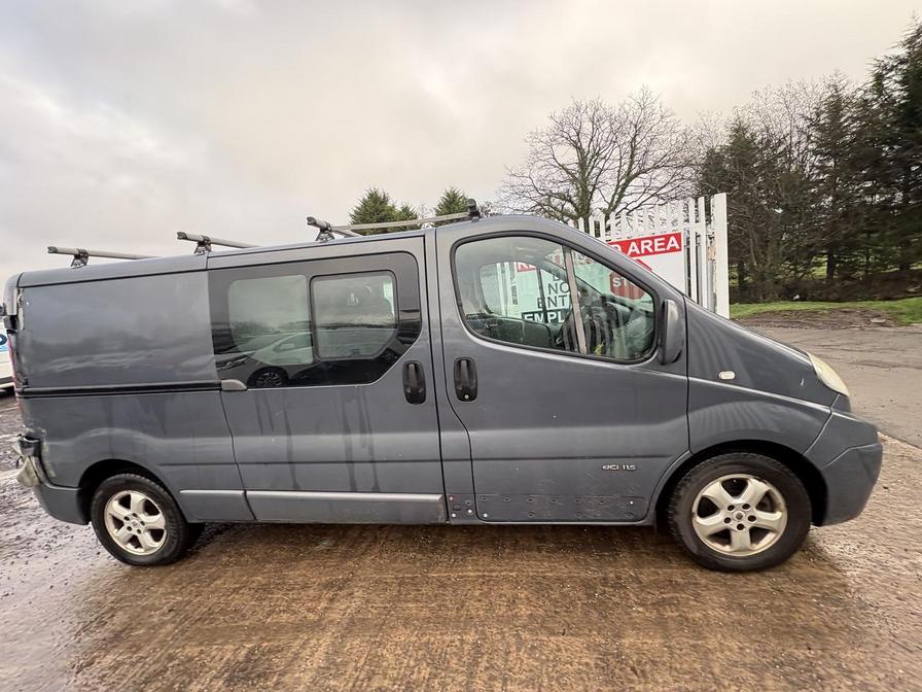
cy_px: 346
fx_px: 373
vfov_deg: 85.7
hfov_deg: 102.1
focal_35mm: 14
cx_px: 461
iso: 64
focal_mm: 2.22
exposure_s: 1/129
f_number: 2.2
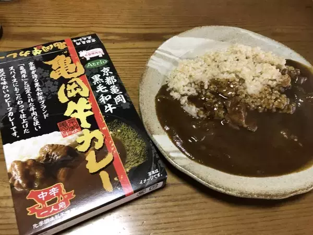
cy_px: 118
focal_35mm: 28
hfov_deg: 63.4
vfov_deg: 49.7
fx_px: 253
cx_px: 156
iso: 100
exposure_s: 1/30
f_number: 1.8
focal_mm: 3.99
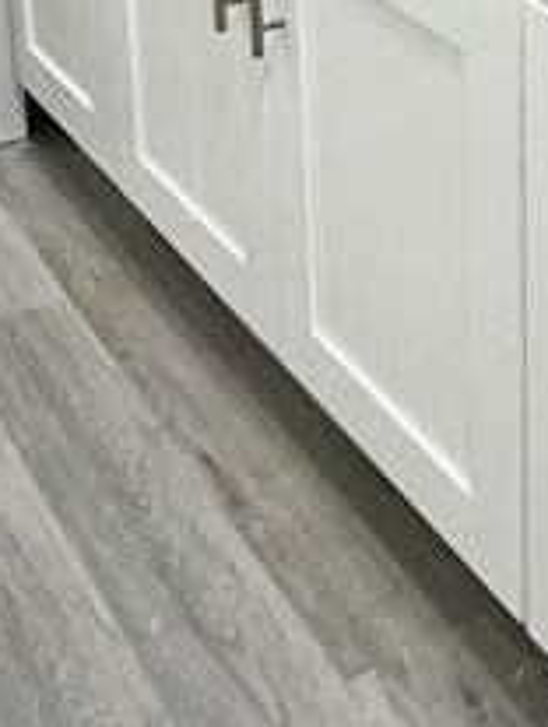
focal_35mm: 81
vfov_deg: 21.5
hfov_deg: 18.1
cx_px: 439
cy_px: -253
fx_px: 1704
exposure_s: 1/120
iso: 200
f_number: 2.2
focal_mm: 2.22
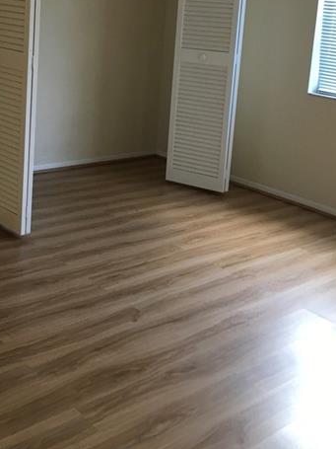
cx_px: 142
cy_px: 119
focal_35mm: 49
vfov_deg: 38.1
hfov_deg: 29.6
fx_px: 634
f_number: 2.2
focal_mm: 4.15
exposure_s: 1/30
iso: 50
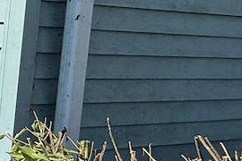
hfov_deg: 17.7
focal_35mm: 69
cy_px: 42
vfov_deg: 19.6
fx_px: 464
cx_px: -268
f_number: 2.2
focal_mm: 2.22
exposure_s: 1/2506
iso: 50
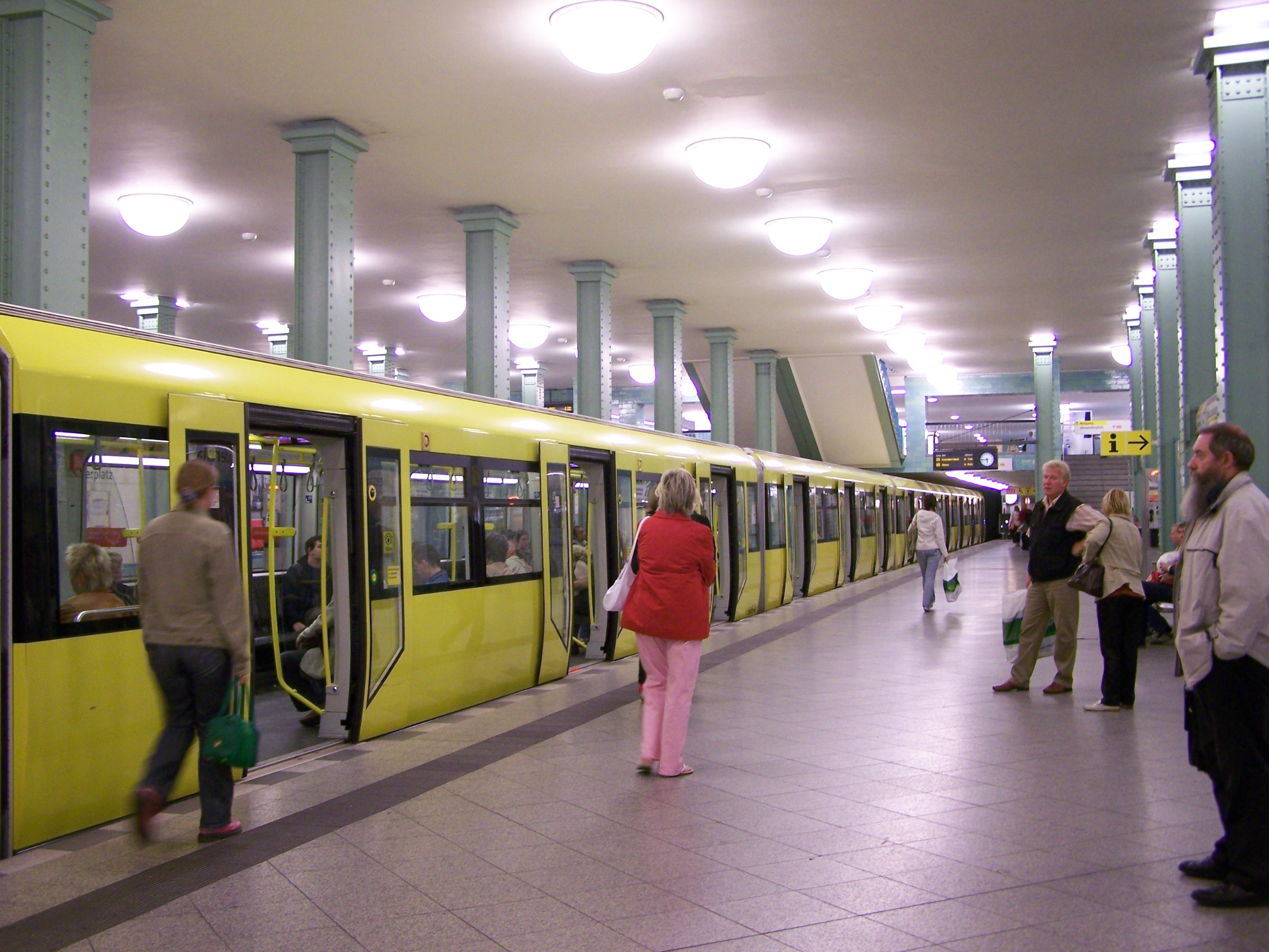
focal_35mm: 38
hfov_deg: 49.0
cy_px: 476
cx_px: 634
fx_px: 1393
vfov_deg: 37.7
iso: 160
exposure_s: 1/20
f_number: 2.8
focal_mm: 6.3
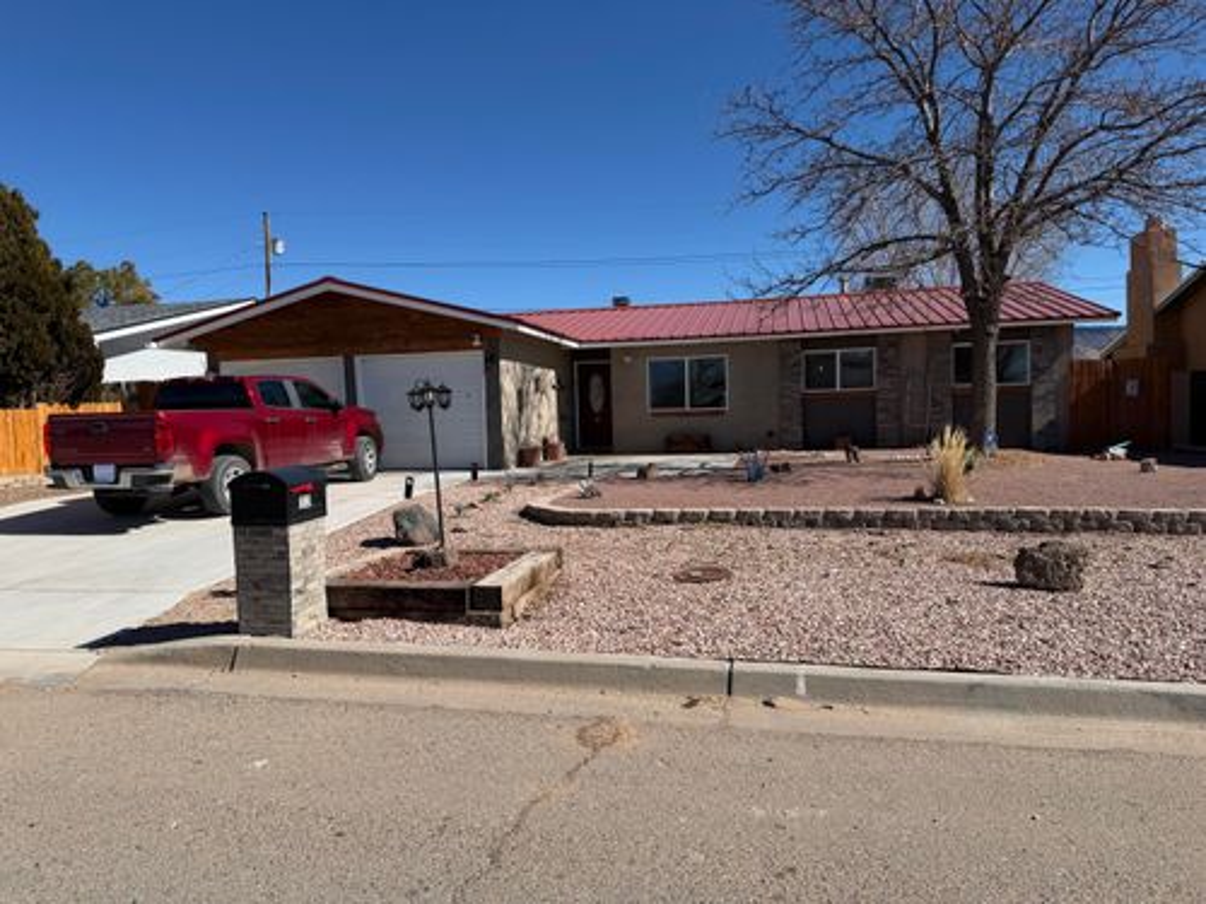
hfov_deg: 71.6
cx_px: 603
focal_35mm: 24
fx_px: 836
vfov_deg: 56.8
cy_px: 452
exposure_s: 1/5714
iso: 80
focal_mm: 6.76
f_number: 1.78
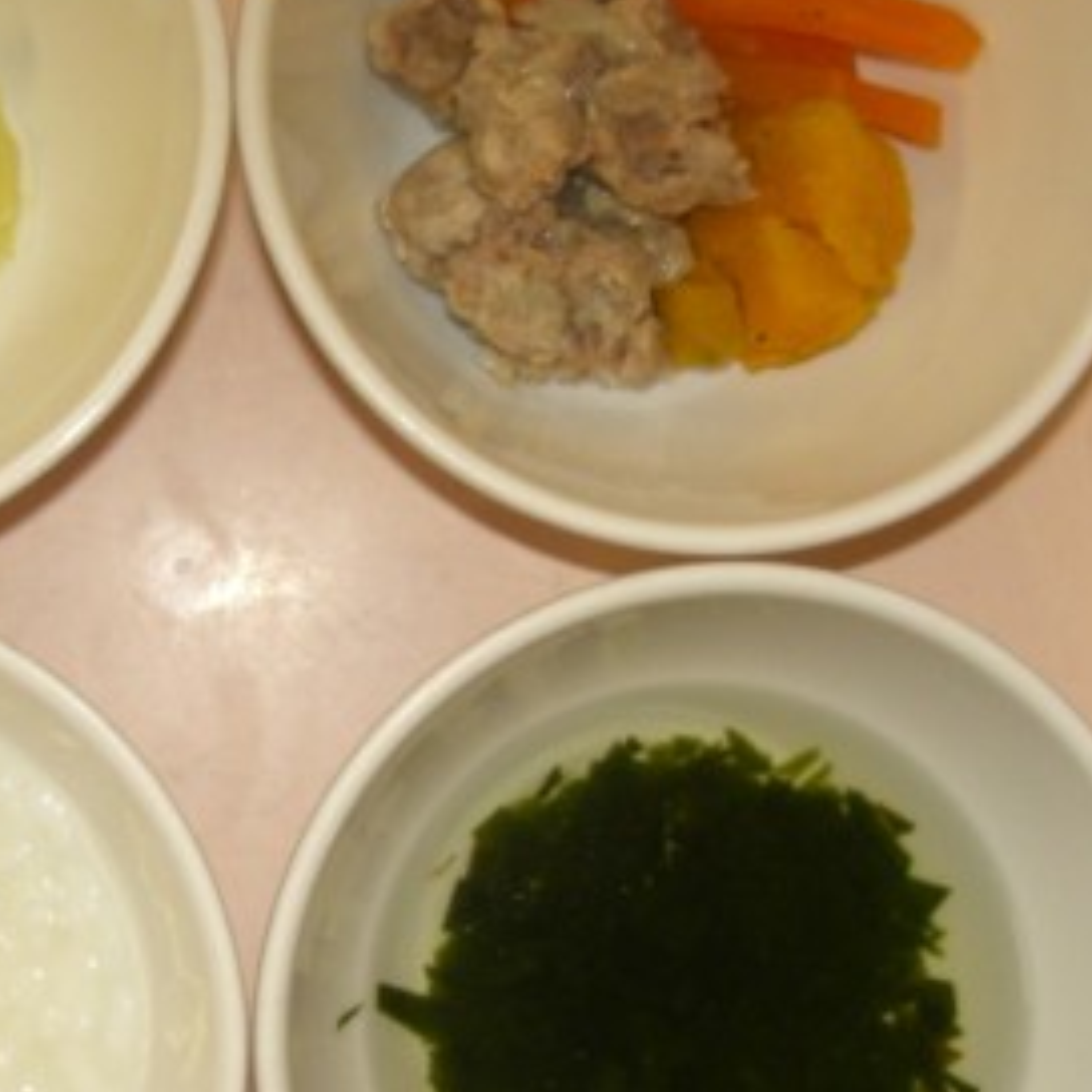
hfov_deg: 23.1
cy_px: 586
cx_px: 257
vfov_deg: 23.4
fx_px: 2641
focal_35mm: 74
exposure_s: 1/80
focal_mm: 6.3
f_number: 3.1
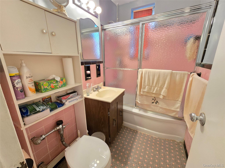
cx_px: 112
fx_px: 84
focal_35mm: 13
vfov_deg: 89.9
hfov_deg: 106.2
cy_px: 84
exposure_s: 1/40
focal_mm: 2.2
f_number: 2.2
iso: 1250
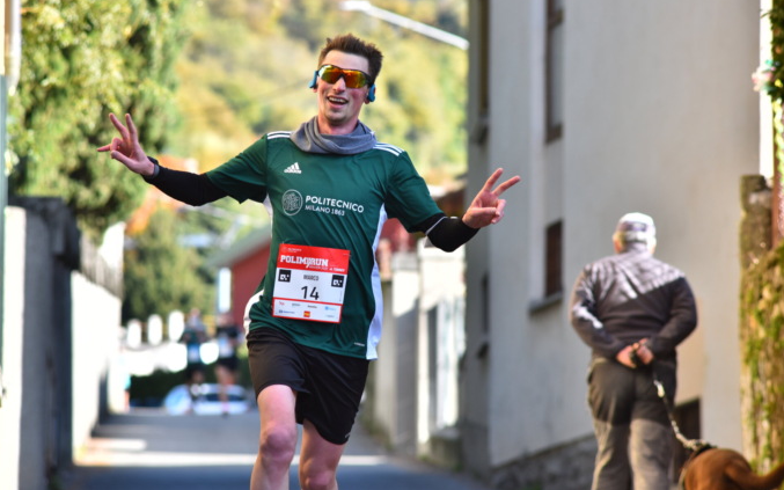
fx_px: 4593
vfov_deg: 6.1
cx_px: 393
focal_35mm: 215
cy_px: 229
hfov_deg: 9.8
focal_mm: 210
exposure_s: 1/640
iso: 500
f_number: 6.3
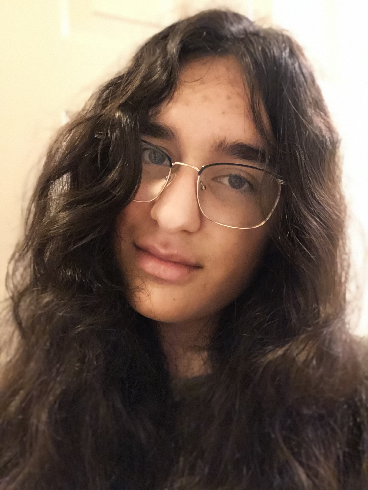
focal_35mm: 32
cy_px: 245
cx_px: 184
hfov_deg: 44.2
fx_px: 453
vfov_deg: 56.8
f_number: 2.2
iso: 1000
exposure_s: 1/15
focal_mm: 2.87
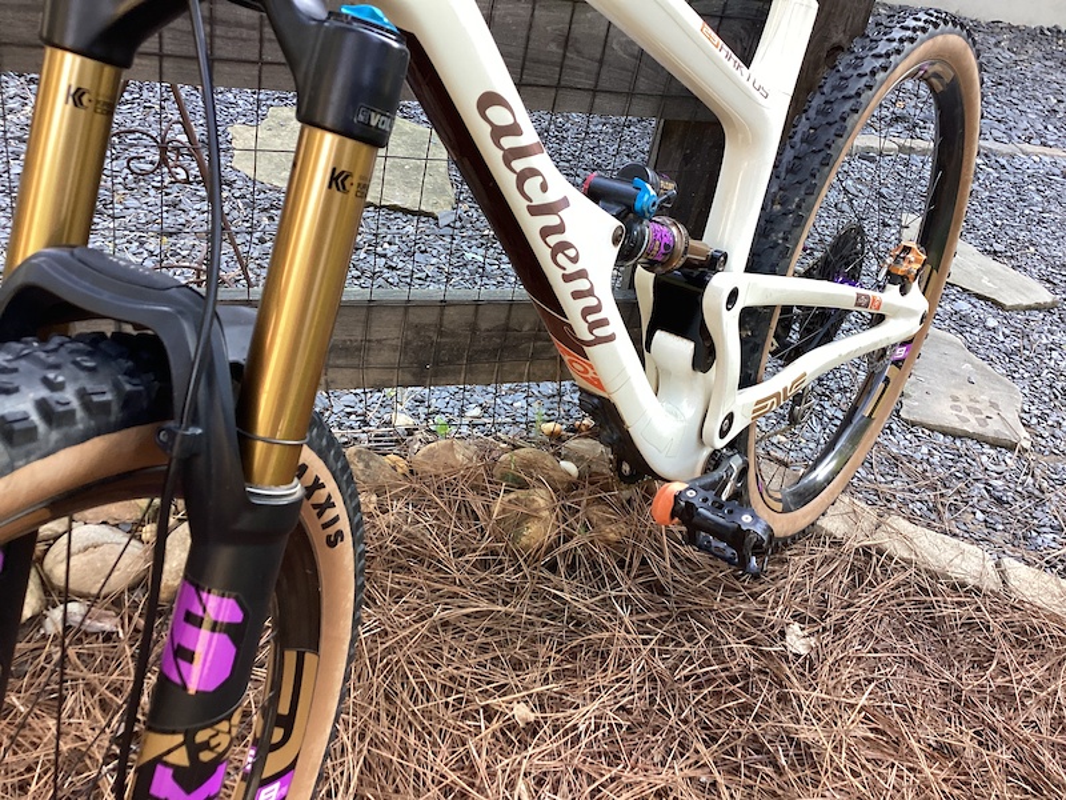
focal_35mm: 31
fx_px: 955
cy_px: 400
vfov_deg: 45.4
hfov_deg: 58.4
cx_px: 533
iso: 80
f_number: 2.4
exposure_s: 1/60
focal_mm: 3.3
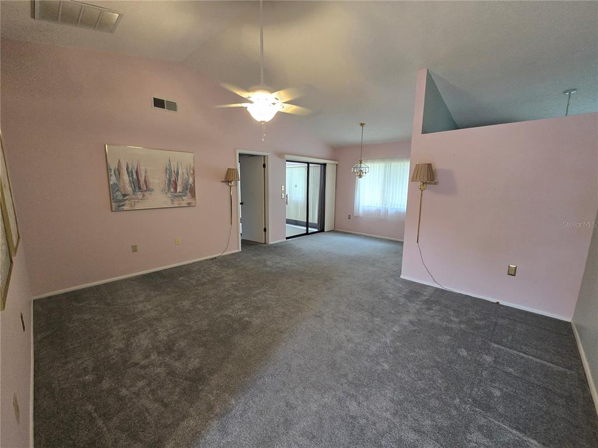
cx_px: 299
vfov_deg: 89.9
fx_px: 225
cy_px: 224
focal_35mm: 13
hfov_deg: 106.2
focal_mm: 2.2
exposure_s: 1/60
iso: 500
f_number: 2.2
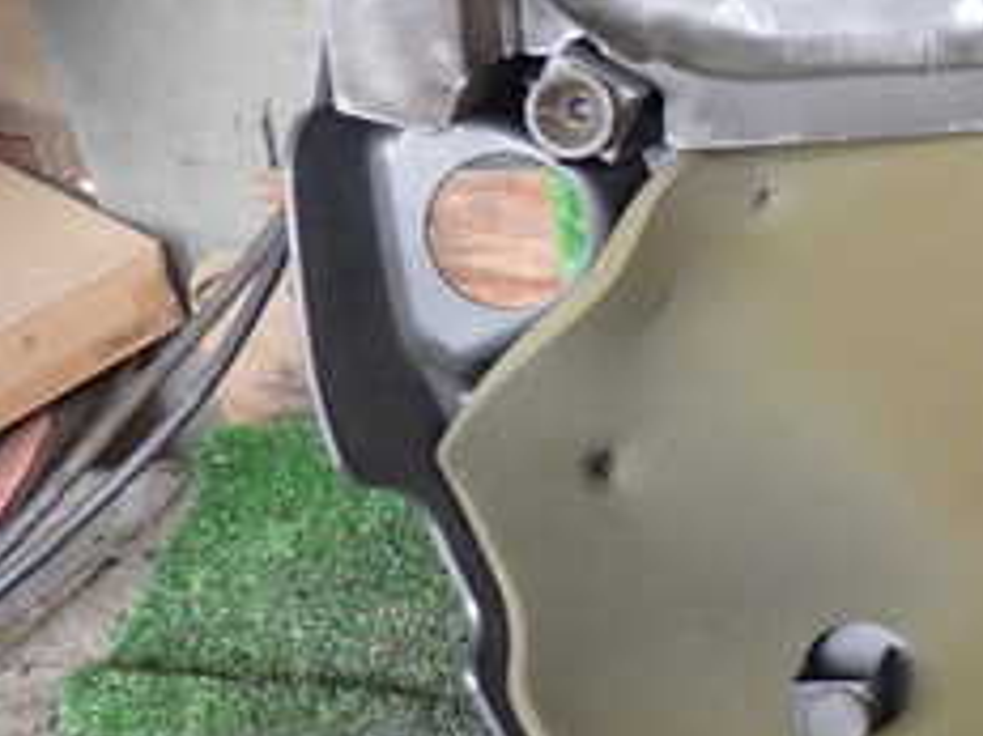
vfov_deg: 18.7
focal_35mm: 78
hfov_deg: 22.8
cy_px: 170
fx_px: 2214
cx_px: 1204
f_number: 2.3
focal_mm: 5.4
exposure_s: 1/60
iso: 160
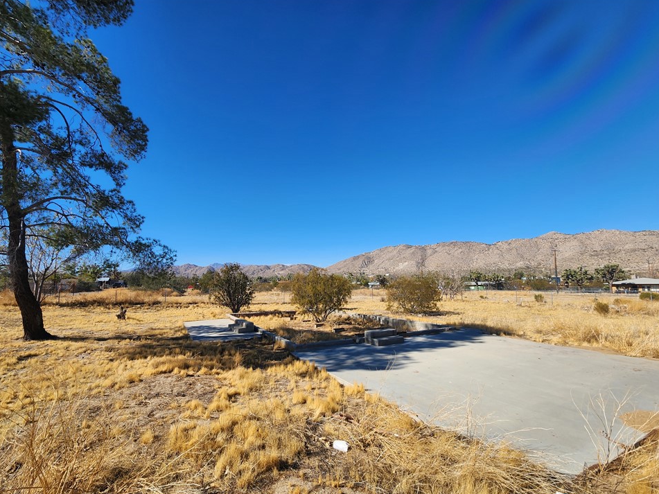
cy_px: 261
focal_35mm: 14
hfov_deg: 101.9
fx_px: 266
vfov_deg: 85.6
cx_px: 309
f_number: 2.2
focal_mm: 2.2
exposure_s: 1/2134
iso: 50
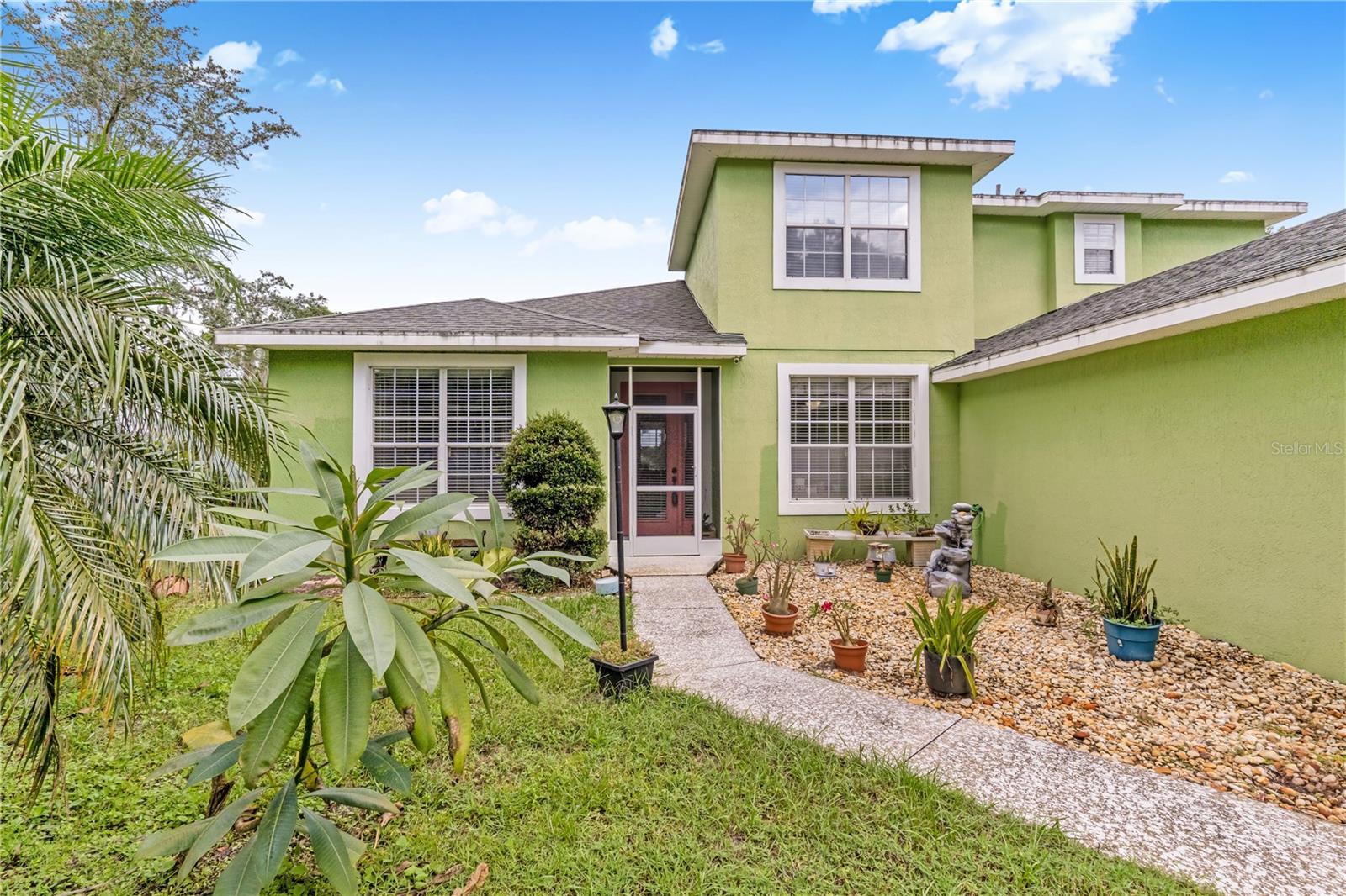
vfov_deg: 72.0
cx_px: 673
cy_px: 448
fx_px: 617
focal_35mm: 16
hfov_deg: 95.0
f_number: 9
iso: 250
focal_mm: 11
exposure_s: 1/4000
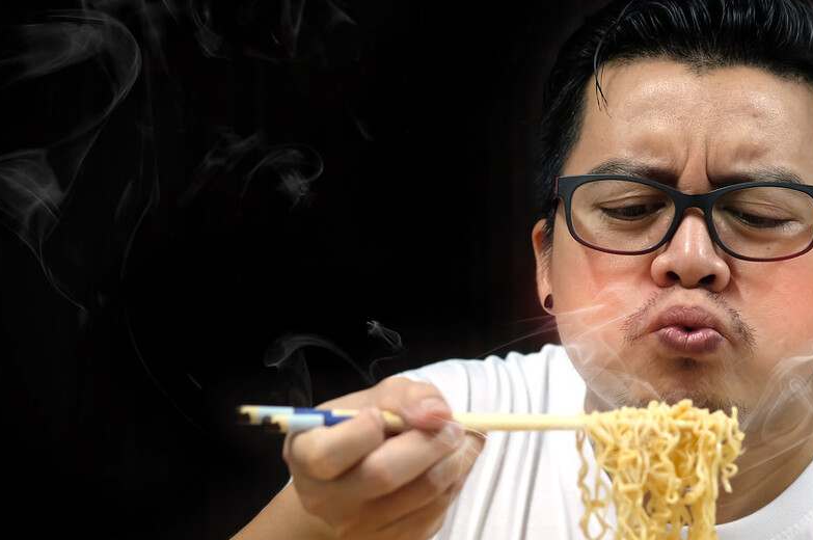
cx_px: 584
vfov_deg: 9.9
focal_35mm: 138
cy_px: 340
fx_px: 3113
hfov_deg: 14.8
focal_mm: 60
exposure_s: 1/10
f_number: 2.8
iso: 400
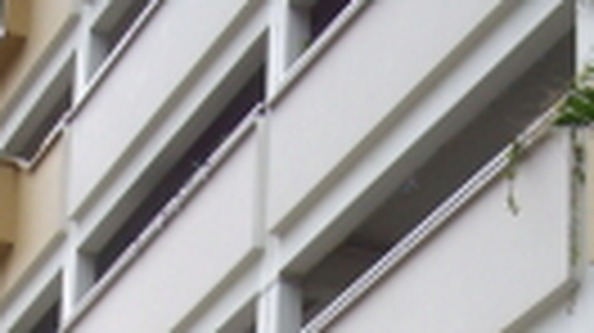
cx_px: 297
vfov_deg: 6.7
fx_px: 2644
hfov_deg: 12.8
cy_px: 891
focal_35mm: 168
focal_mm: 6.2
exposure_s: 1/160
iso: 80
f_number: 5.6
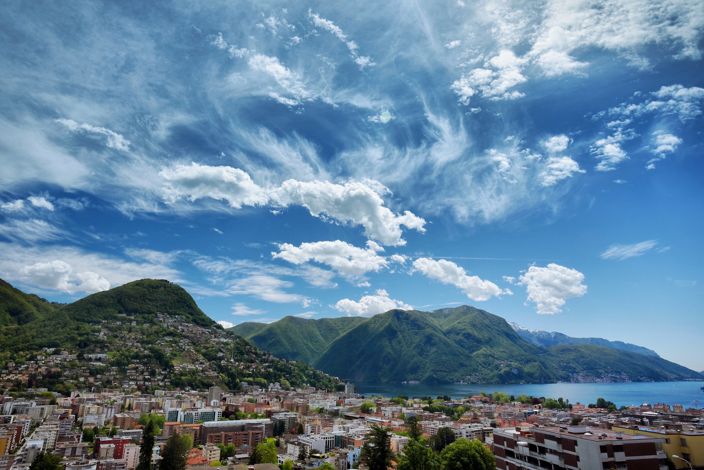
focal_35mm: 20
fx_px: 391
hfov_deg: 84.0
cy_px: 235
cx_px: 352
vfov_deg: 62.0
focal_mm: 20
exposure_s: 1/80
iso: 100
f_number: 16
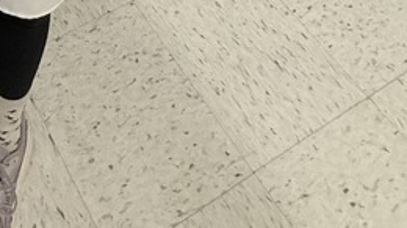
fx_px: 647
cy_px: -514
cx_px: -110
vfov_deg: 10.5
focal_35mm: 60
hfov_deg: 29.0
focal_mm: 2.22
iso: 250
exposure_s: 1/100
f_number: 2.2
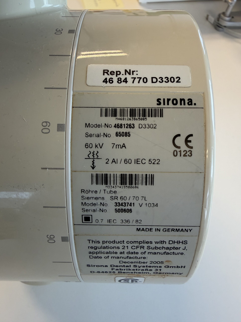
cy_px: 161
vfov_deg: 71.6
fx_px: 223
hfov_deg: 56.8
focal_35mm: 24
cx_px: 120
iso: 100
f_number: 2.2
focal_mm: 2.22
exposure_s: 1/100
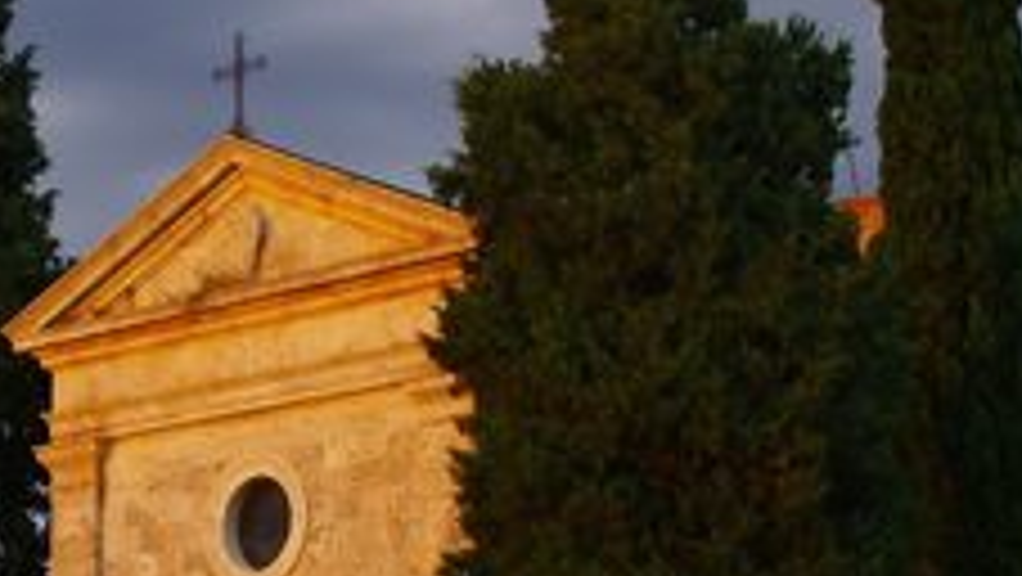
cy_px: 630
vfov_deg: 10.1
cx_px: 153
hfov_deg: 17.8
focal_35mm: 119
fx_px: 3227
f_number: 3.5
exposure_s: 1/250
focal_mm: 29
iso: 400
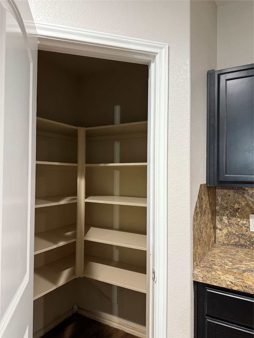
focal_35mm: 24
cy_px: 169
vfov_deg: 71.6
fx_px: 235
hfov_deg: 56.8
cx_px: 127
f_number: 1.78
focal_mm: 6.76
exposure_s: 1/60
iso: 400
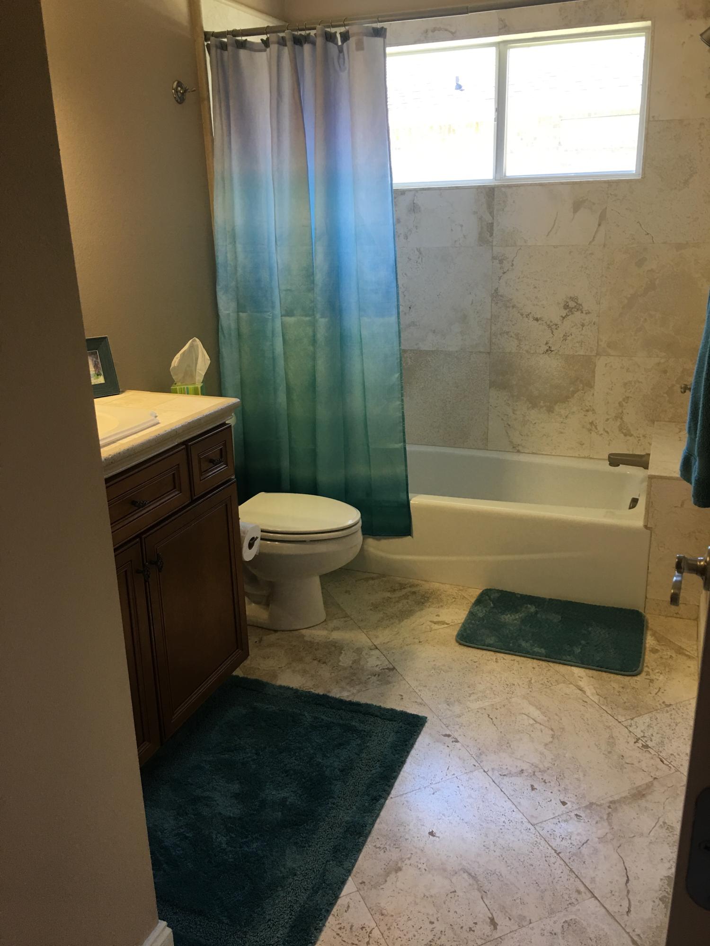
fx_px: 793
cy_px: 473
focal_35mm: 29
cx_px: 355
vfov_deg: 61.7
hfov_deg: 48.2
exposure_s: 1/30
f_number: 2.2
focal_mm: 4.15
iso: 32
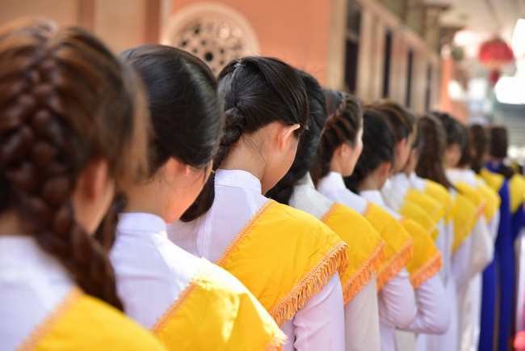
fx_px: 1532
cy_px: 176
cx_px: 262
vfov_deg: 13.1
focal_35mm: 105
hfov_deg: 19.4
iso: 160
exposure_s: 1/80
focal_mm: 105
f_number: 5.6
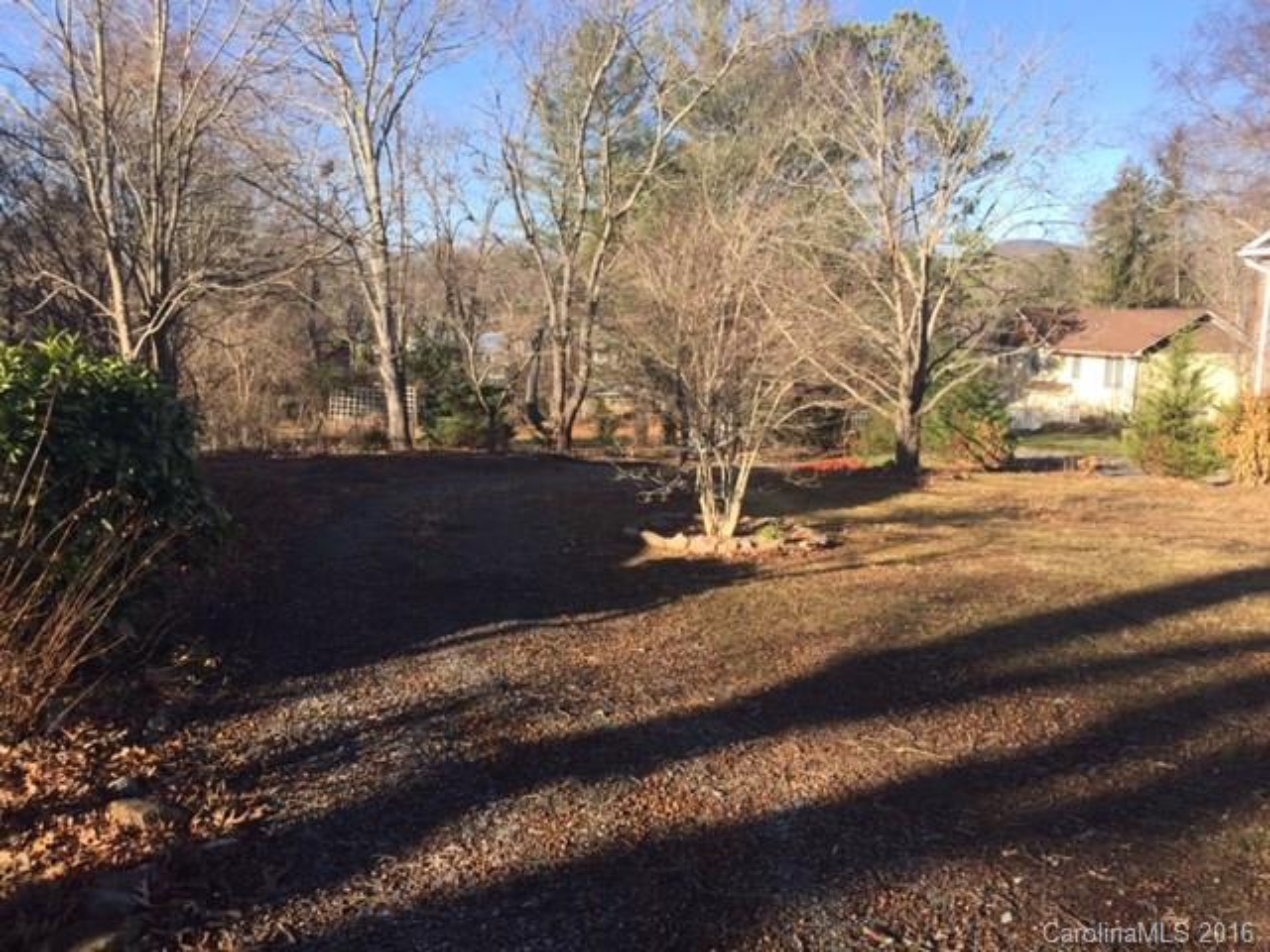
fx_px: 1064
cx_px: 635
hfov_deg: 61.7
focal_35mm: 29
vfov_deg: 48.2
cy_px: 476
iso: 32
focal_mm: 4.15
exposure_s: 1/746
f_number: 2.2
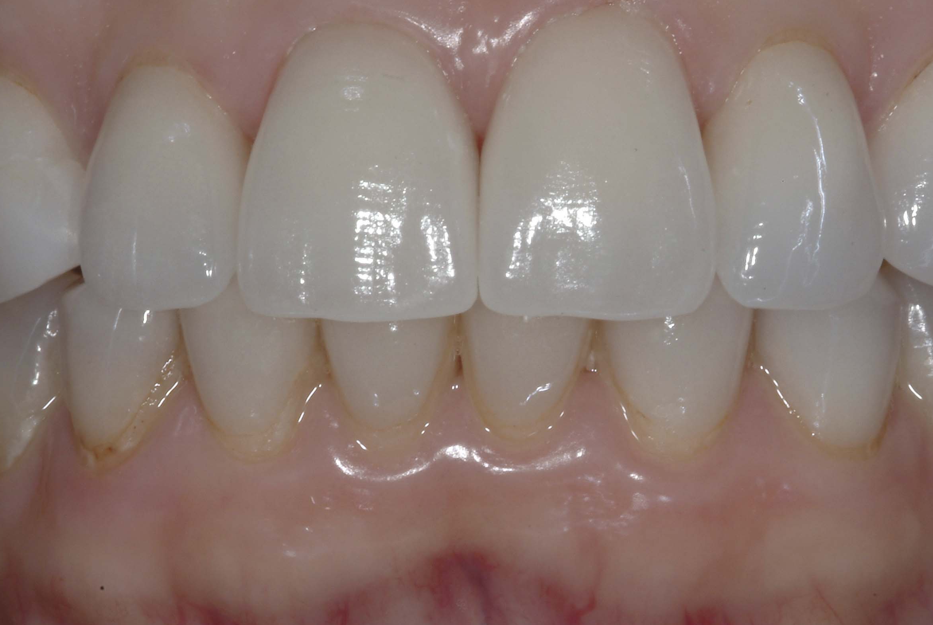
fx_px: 7417
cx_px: 468
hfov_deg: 7.2
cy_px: 272
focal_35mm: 286
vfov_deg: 4.8
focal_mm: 105
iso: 200
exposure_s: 1/60
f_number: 38
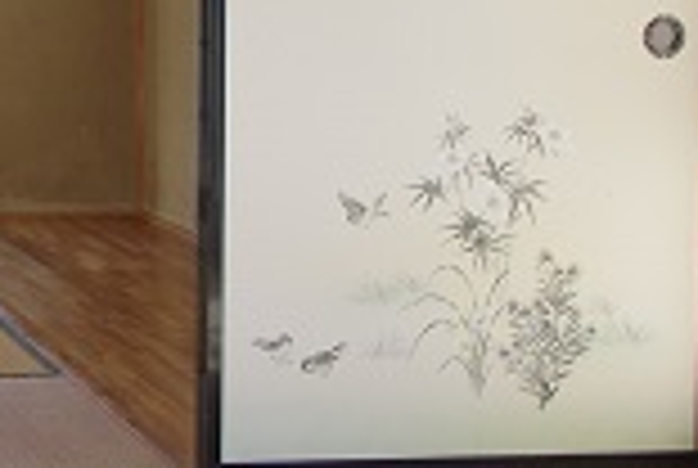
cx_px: -194
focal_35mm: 89
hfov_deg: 20.9
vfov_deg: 15.3
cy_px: 106
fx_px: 1729
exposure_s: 1/60
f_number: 5.6
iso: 200
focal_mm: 10
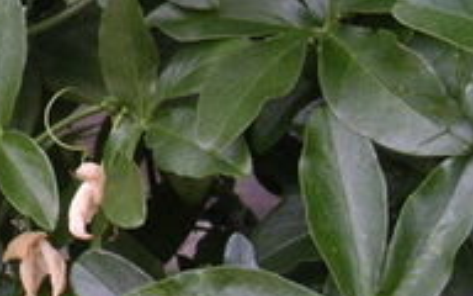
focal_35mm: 134
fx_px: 1727
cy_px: 37
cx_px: -273
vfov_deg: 9.7
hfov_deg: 14.4
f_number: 2.8
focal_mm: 5.8
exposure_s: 1/85.9
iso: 100
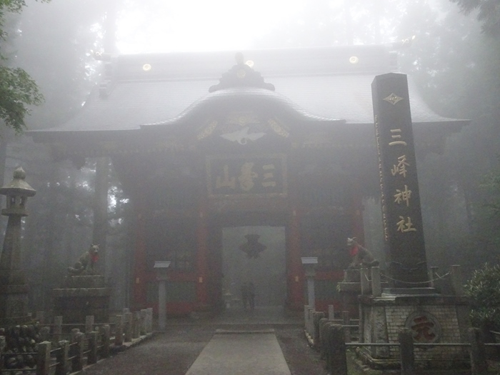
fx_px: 433
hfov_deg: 60.0
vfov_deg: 46.8
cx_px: 250
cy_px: 188
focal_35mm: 30
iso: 1600
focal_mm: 5.09
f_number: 3.5
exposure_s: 1/200
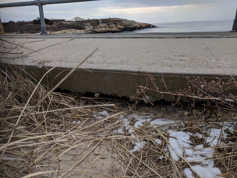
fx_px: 178
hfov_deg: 67.3
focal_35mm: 26
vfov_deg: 53.1
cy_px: 89
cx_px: 118
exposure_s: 1/1292
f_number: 2
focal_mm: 4.67
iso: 50
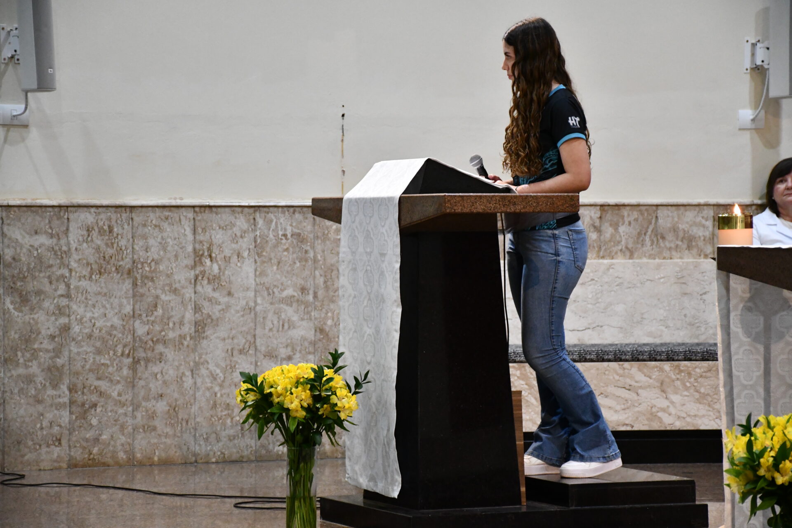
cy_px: 264
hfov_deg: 17.1
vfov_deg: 11.4
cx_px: 396
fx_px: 2640
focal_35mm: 120
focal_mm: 80
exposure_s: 1/125
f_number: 5.3
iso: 4500
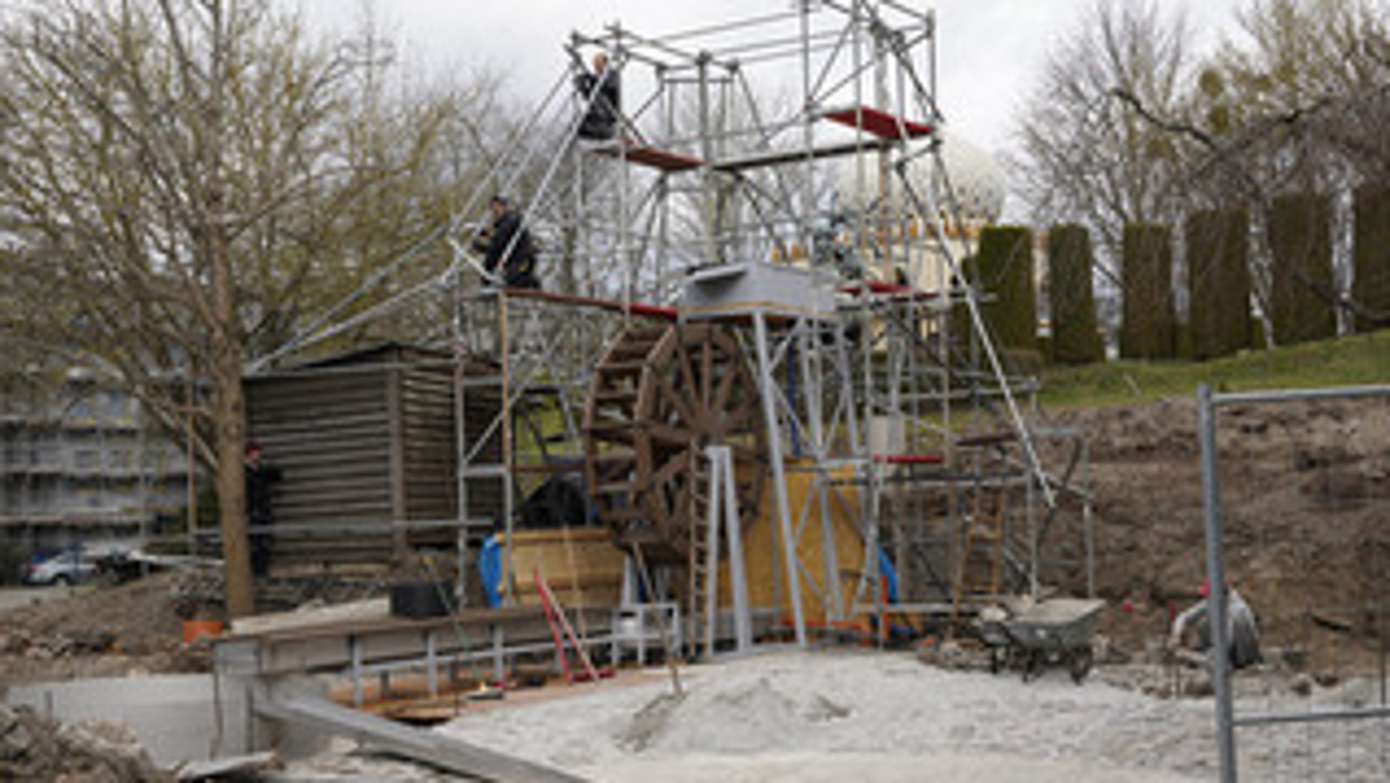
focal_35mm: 52
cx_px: 662
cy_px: 472
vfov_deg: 23.0
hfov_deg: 39.8
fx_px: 1917
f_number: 8
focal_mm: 35
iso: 160
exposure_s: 1/200
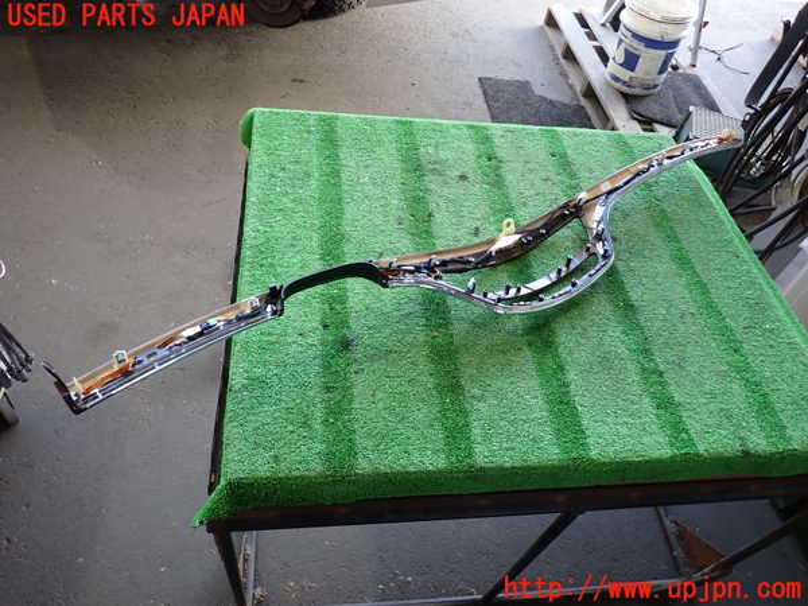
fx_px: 584
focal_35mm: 25
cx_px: 404
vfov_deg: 54.9
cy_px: 303
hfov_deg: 69.4
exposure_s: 1/60
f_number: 2
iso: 125
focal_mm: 4.5
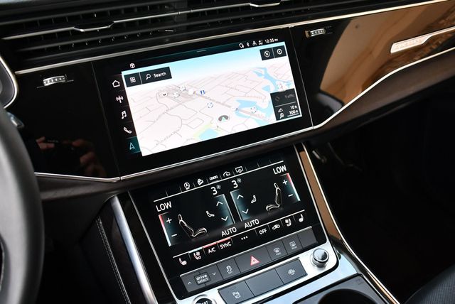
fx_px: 455
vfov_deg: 36.9
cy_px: 152
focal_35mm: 36
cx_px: 228
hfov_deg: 53.1
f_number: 3.5
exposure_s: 1/200
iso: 800
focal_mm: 18
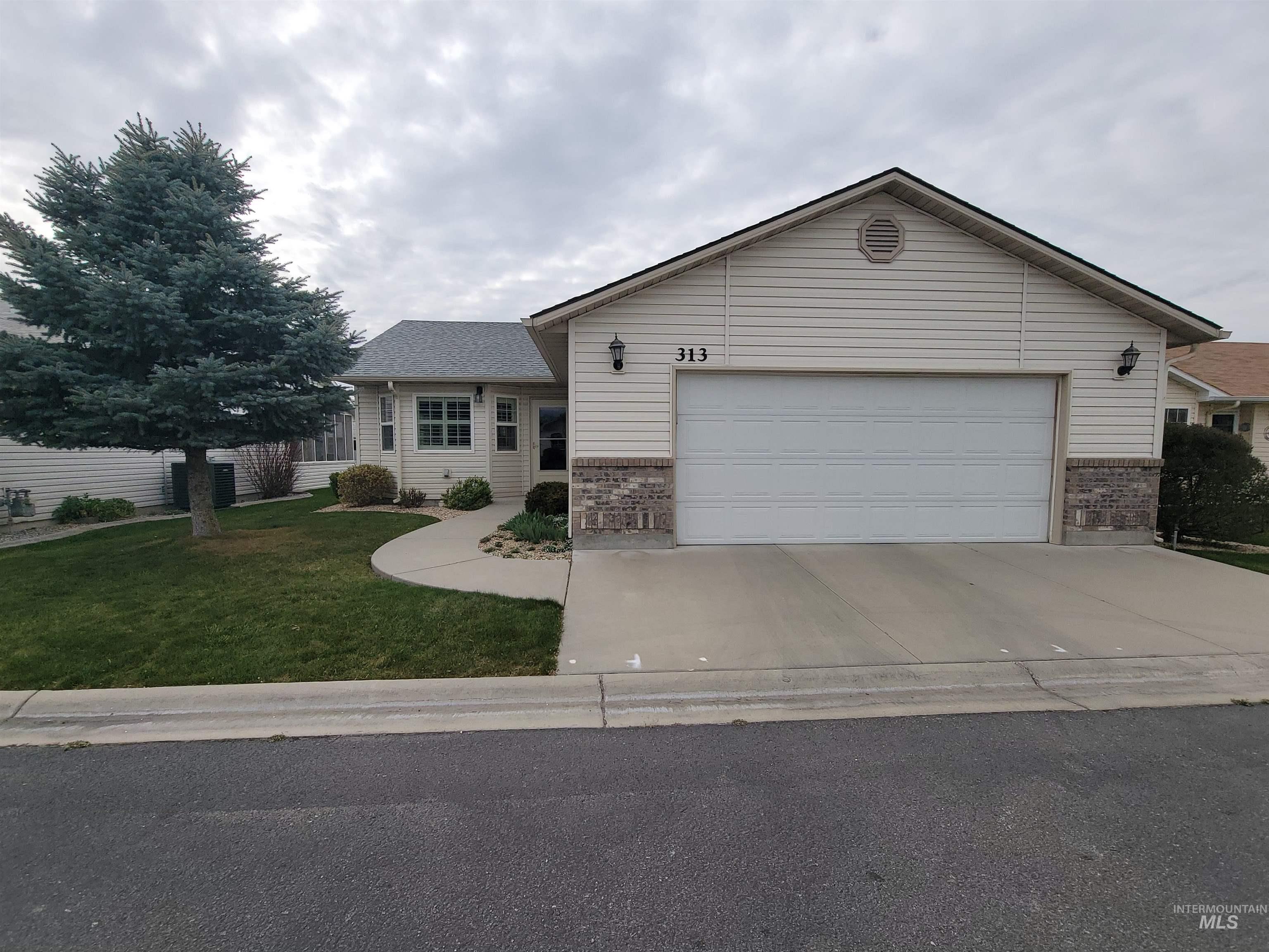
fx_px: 477
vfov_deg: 89.9
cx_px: 634
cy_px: 476
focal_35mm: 13
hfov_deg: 106.2
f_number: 2.2
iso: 50
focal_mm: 2.2
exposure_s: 1/1775
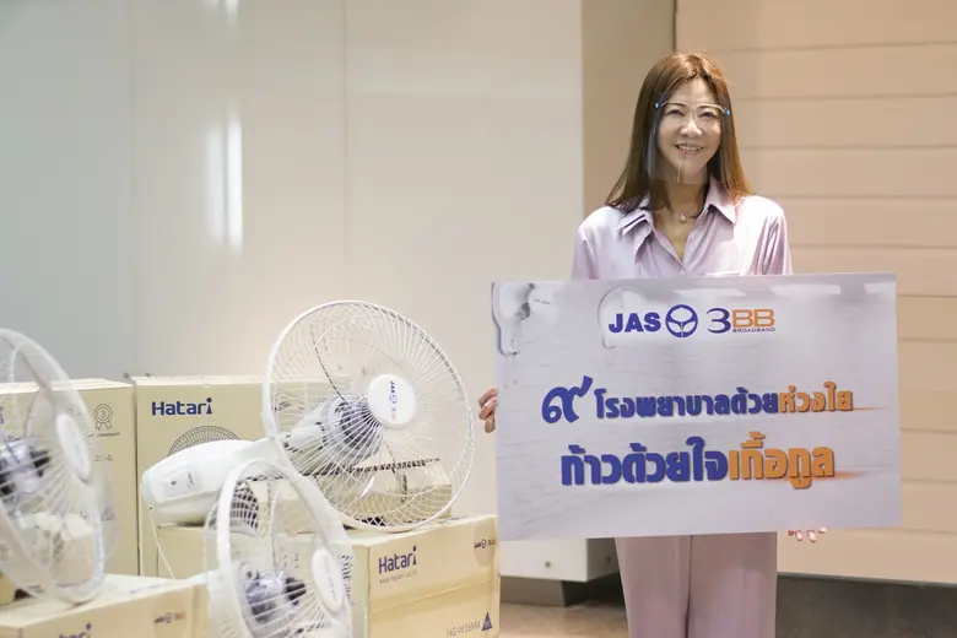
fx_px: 1994
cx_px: 478
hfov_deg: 27.0
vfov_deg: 18.2
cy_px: 319
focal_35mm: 75
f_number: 1.8
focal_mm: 50
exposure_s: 1/125
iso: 320
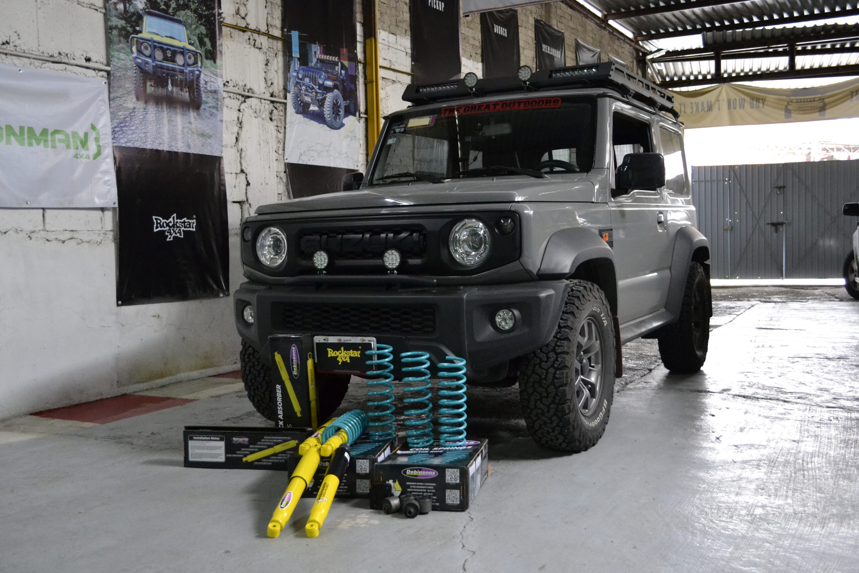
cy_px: 286
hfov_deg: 53.1
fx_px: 859
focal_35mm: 36
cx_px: 430
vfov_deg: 36.9
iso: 2500
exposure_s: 1/60
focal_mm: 24
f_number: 4
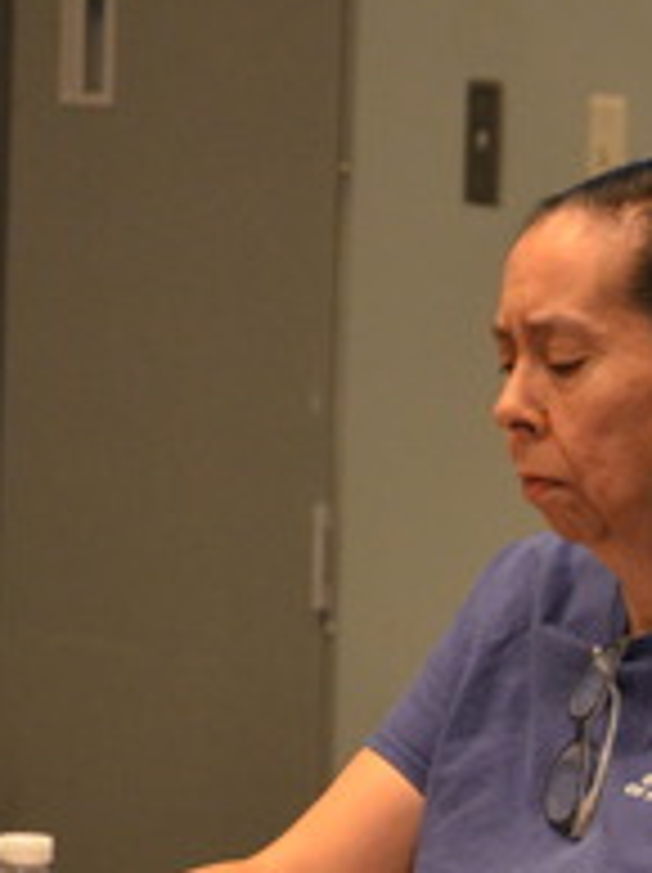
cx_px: 535
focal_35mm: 358
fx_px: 9011
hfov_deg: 4.1
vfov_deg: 5.5
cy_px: 520
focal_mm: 86
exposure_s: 1/100
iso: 1600
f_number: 5.3
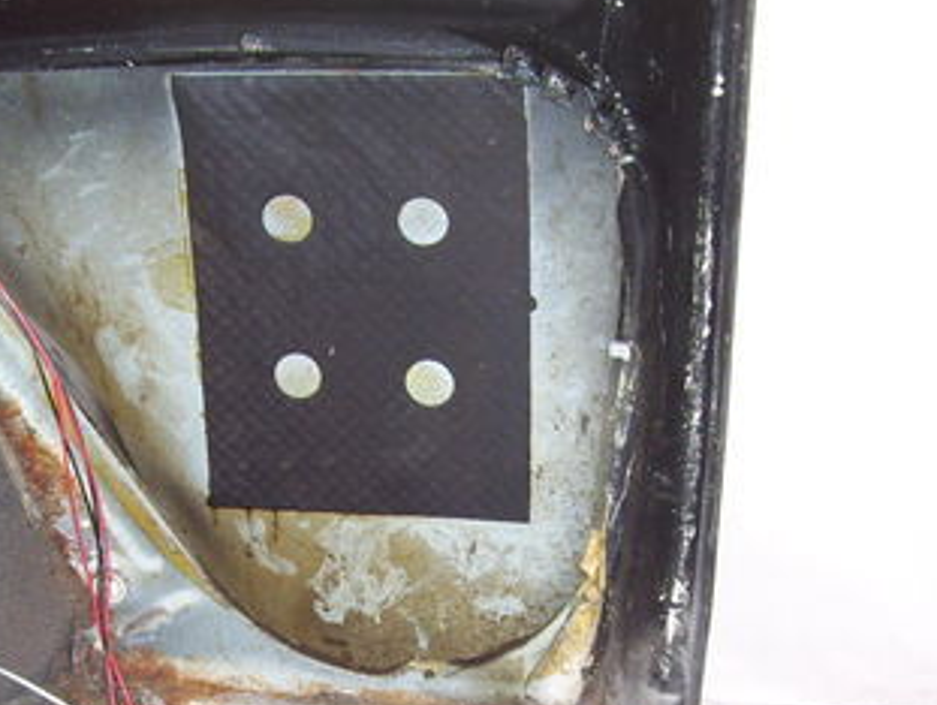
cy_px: 606
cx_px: 310
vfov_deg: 19.6
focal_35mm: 74
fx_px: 2005
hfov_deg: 26.2
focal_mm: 6
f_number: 2.7
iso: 100
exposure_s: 1/60
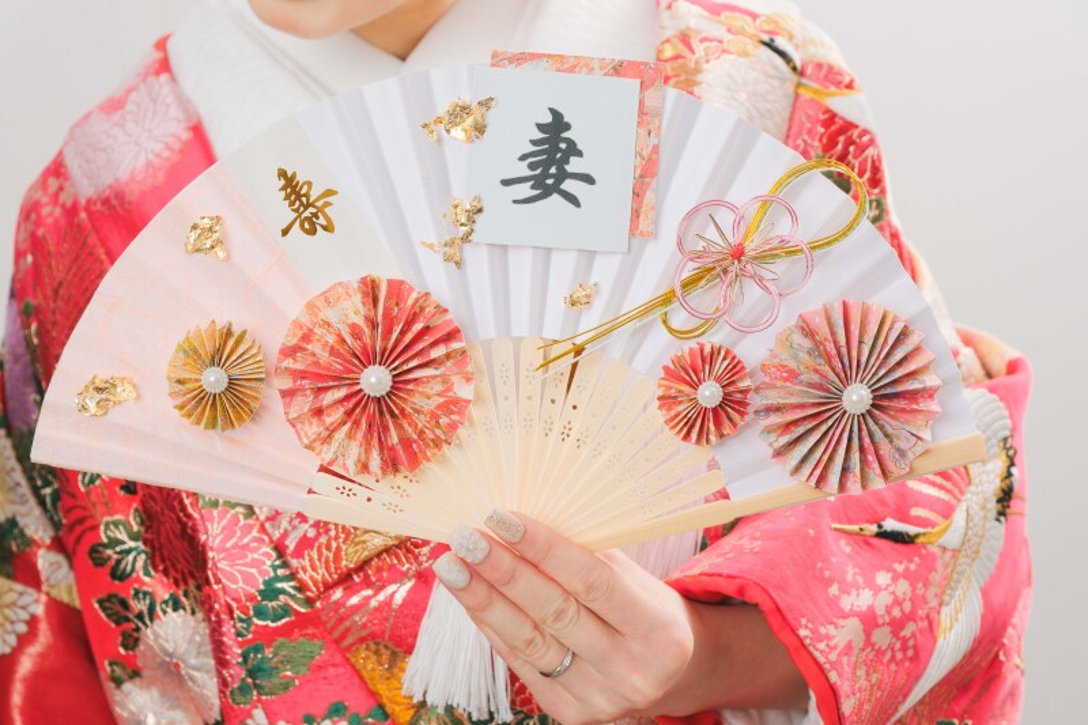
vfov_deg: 18.9
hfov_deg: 28.1
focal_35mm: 72
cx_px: 544
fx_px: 2175
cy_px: 362
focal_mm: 48.2
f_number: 5.6
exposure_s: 1/125
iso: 250
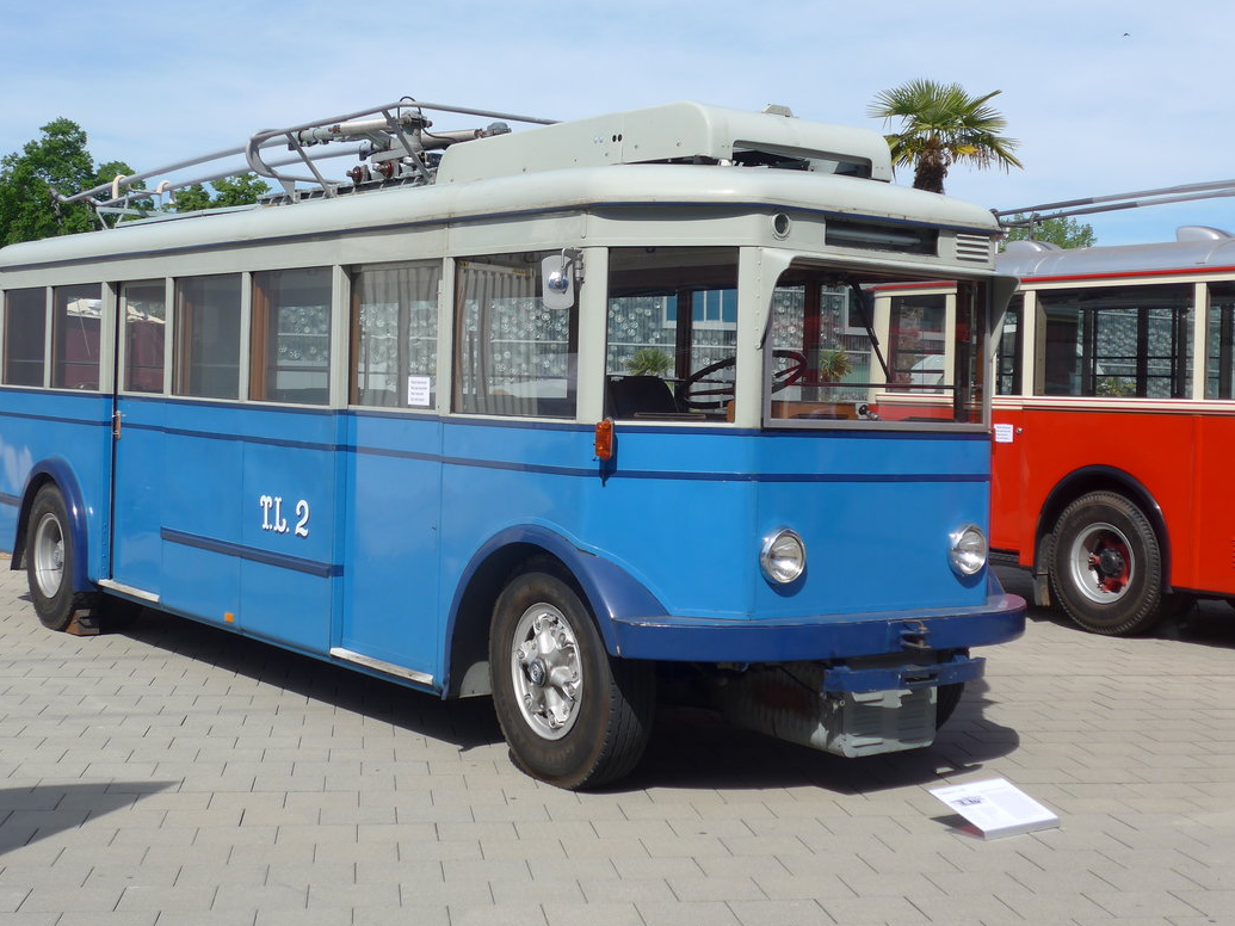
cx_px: 561
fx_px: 1819
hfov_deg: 37.5
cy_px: 397
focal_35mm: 51
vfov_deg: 28.5
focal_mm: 9
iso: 80
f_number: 2.8
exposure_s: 1/1600
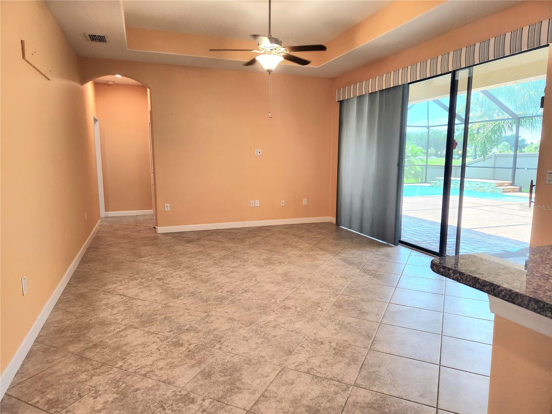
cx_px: 276
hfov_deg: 73.9
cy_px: 207
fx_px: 367
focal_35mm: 23
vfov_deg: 58.9
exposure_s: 1/120
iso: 125
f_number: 1.8
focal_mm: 5.4
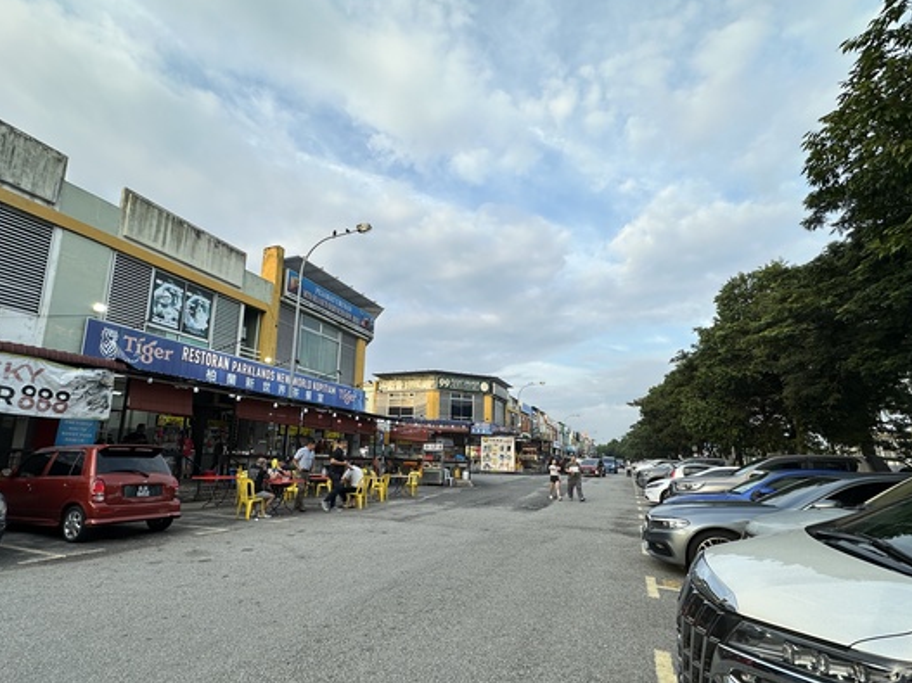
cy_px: 382
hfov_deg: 91.0
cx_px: 433
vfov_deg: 74.4
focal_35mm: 17
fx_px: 448
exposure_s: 1/518
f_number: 2.2
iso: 40
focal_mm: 2.22
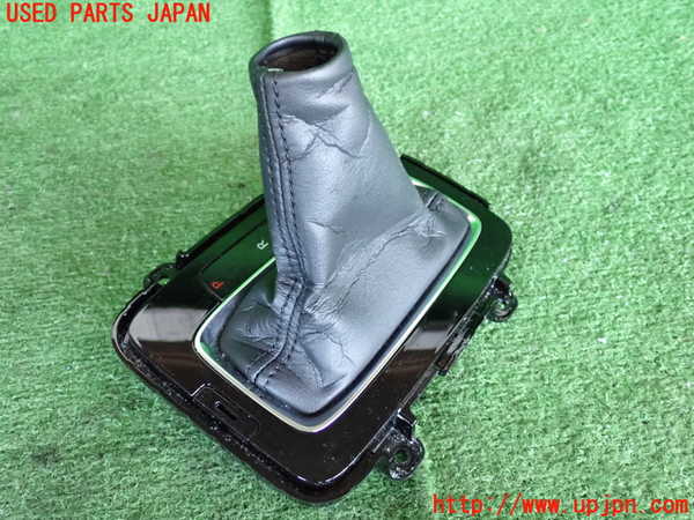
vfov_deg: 39.7
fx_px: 722
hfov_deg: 51.4
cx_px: 347
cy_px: 260
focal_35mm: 36
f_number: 2.5
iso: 1250
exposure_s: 1/60
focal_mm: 6.37
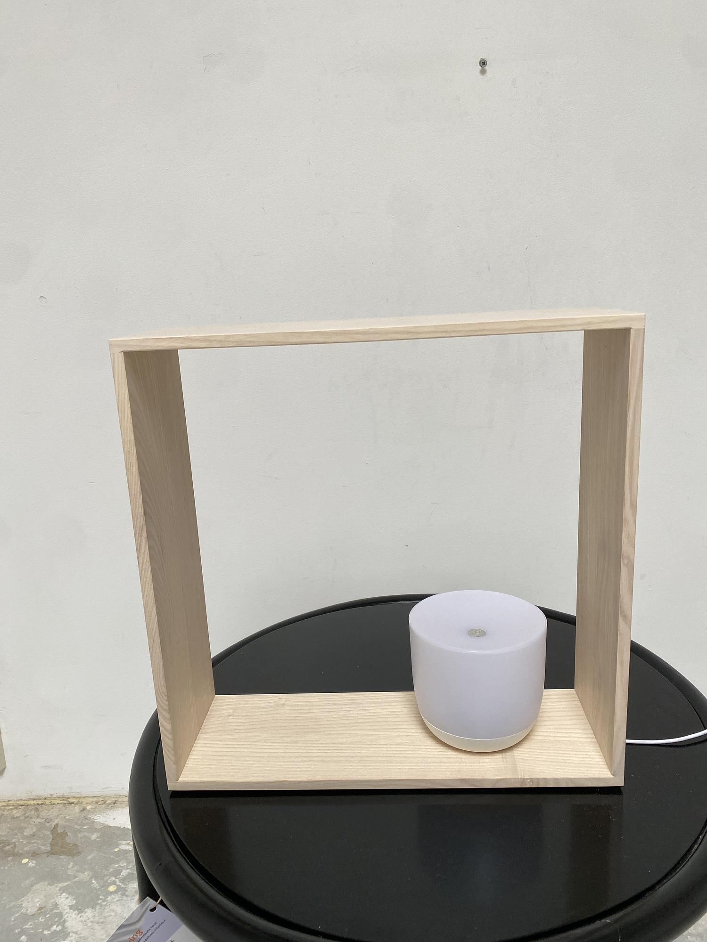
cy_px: 471
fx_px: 708
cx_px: 354
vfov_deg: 67.3
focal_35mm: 26
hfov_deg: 53.1
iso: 100
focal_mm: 4.25
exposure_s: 1/121
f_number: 1.8
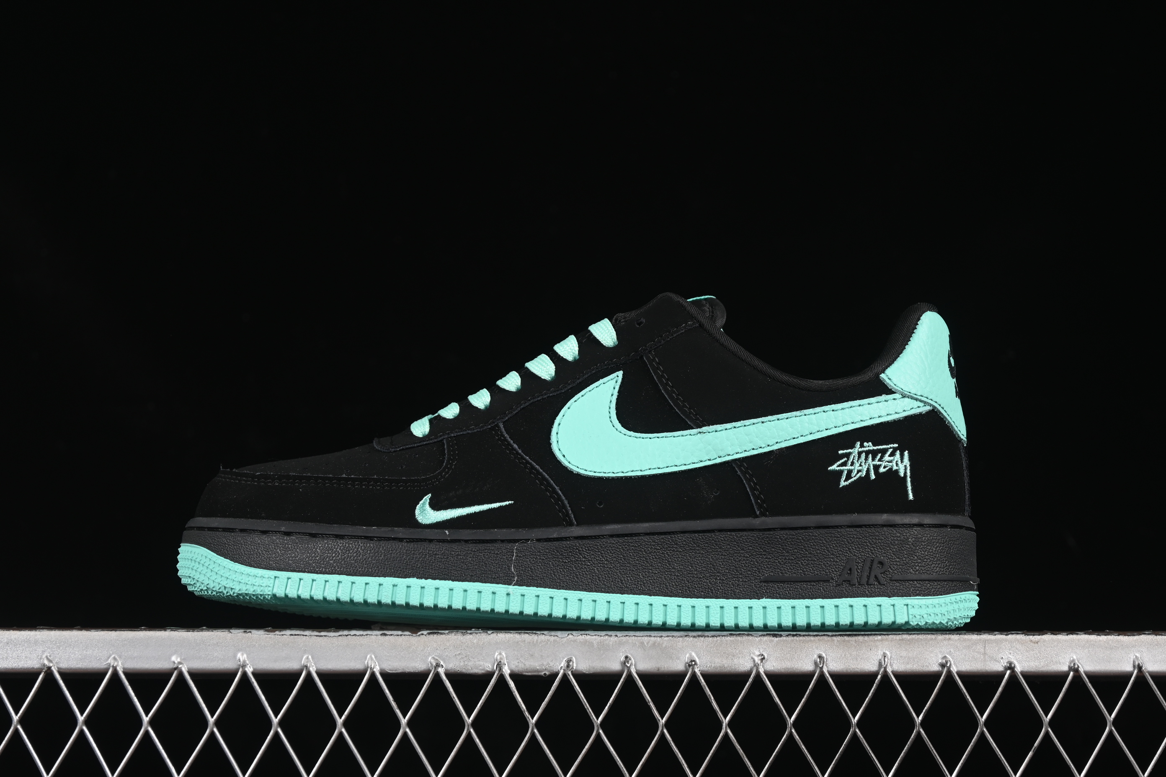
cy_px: 388
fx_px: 2429
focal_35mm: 75
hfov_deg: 27.0
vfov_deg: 18.2
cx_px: 583
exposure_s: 1/60
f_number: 6.3
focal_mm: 50
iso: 160
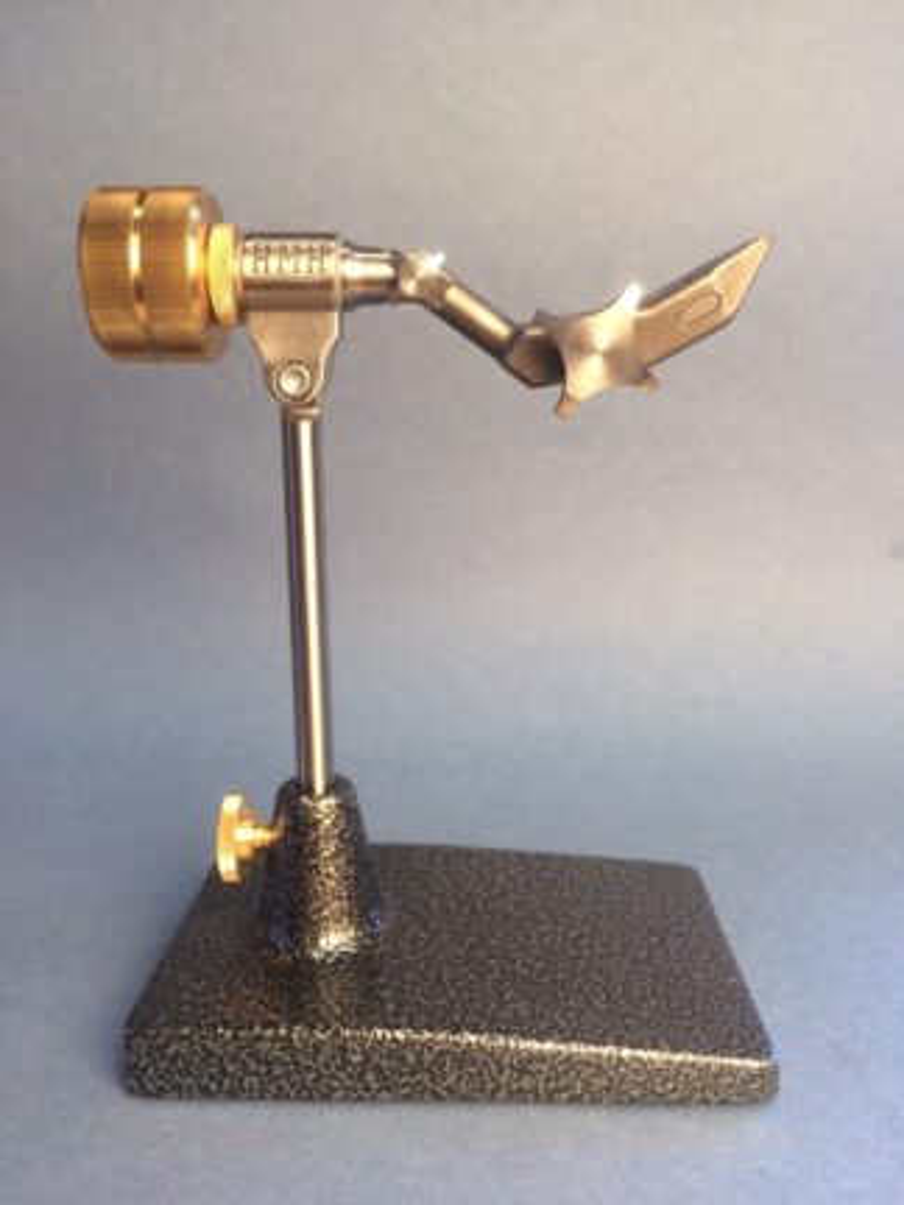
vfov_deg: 61.7
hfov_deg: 48.2
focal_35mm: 29
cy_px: 602
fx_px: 1010
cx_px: 452
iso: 32
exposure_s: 1/30
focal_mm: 4.15
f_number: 2.2
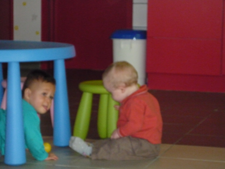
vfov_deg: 12.3
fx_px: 780
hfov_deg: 16.4
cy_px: 84
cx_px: 112
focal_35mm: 120
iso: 800
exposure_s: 1/60
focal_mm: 20.8
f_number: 5.8
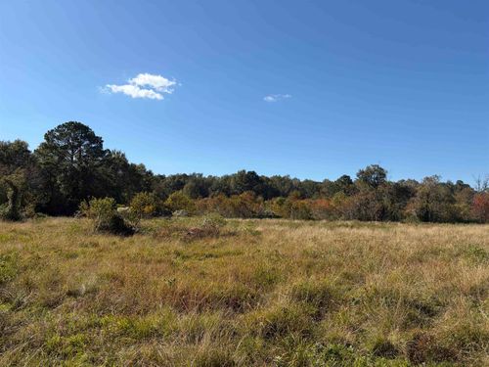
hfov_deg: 67.3
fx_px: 367
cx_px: 244
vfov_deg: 53.1
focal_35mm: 26
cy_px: 184
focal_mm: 5.96
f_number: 1.6
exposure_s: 1/4950
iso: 50
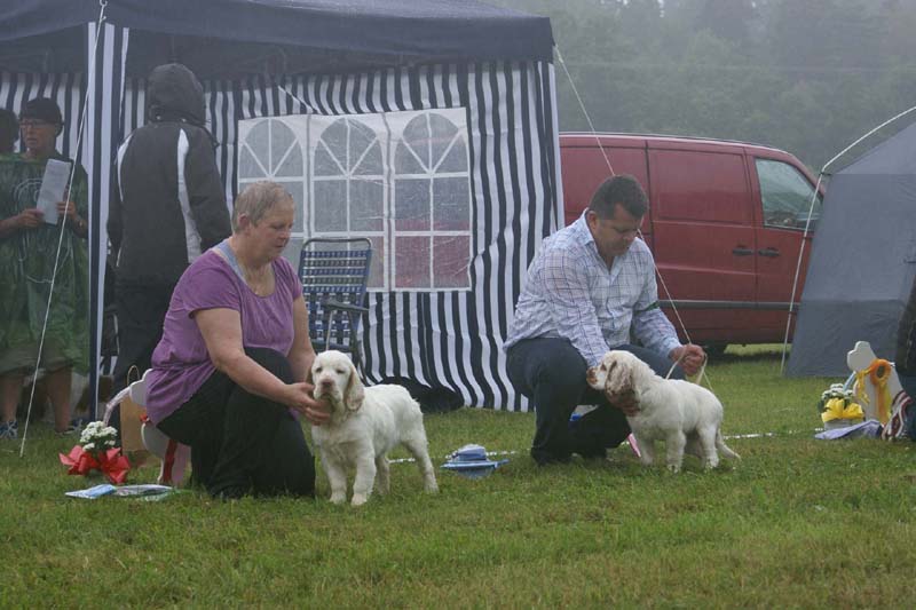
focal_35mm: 105
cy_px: 305
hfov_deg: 19.5
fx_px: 2671
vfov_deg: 13.0
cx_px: 458
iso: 125
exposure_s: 1/125
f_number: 5.6
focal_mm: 70
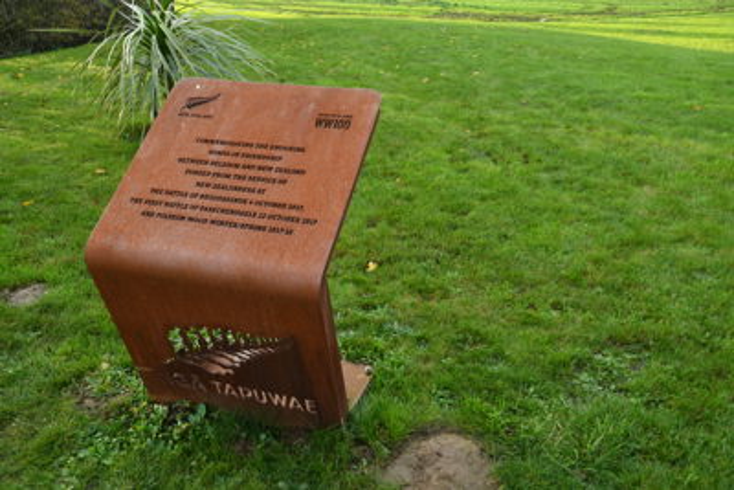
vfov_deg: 40.0
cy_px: 245
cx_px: 367
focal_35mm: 33
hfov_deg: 57.2
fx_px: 673
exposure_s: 1/160
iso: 100
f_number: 3.5
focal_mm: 22
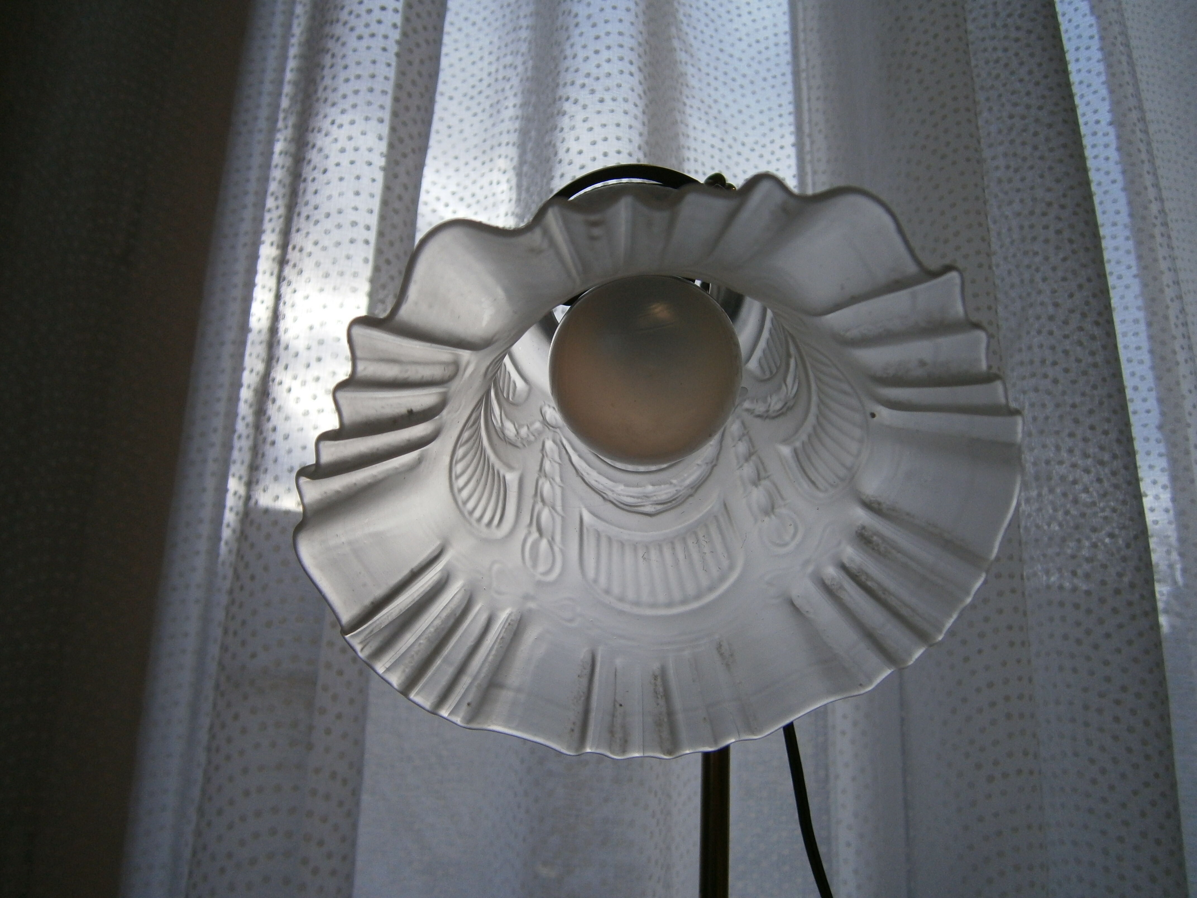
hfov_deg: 67.3
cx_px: 598
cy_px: 449
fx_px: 899
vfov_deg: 53.1
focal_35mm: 26
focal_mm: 4.7
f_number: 2.8
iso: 80
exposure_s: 1/80
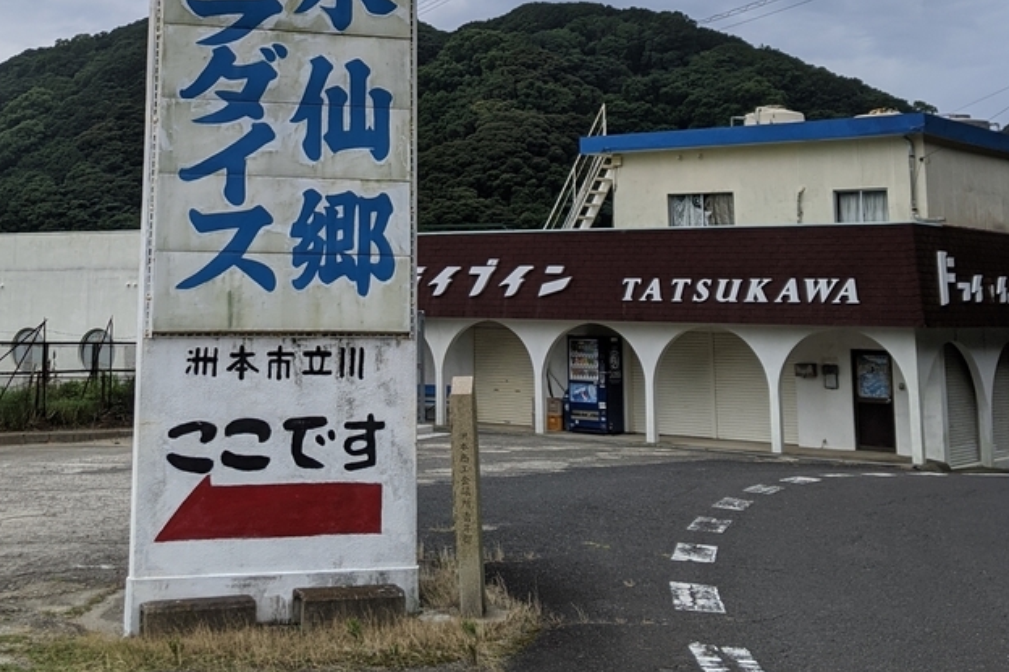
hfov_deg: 36.4
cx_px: 322
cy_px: 32
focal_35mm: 54
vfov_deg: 24.2
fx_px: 1513
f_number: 1.8
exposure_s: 1/2347
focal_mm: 4.44
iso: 64
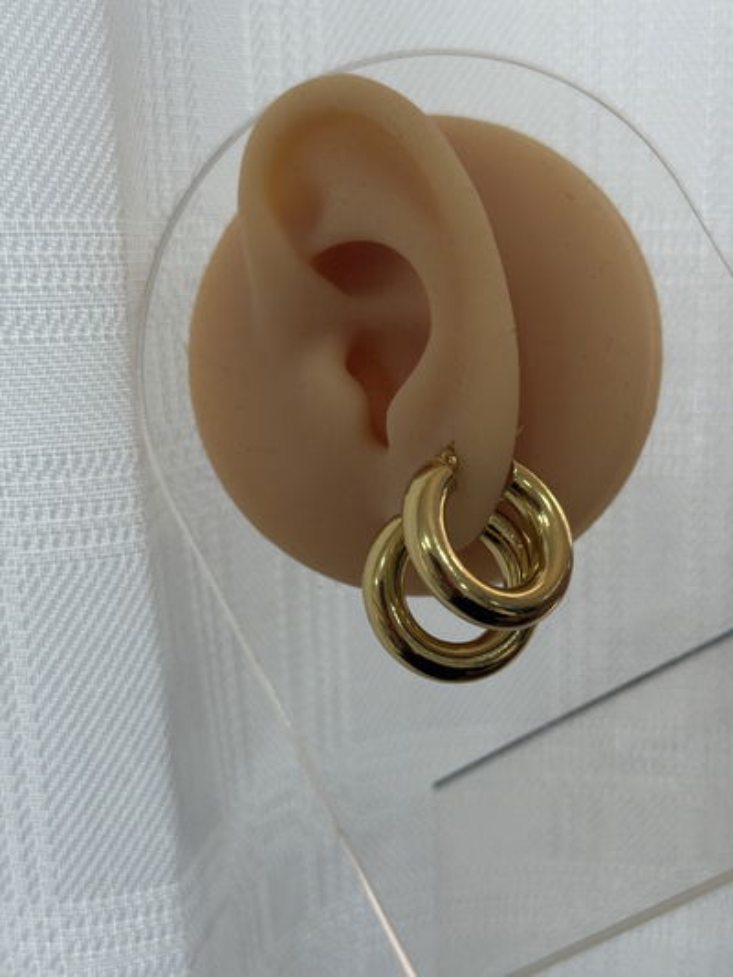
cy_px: 488
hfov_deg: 30.3
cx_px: 366
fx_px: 1355
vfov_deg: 39.6
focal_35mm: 48
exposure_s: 1/100
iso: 80
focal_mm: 6.76
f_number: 1.78
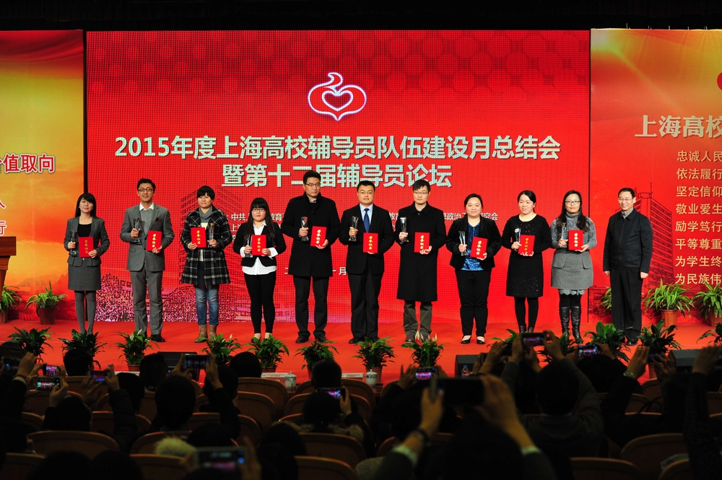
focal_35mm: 70
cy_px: 240
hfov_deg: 28.9
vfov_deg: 19.4
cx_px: 361
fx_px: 1403
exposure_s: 1/320
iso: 1600
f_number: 4.5
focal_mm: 70
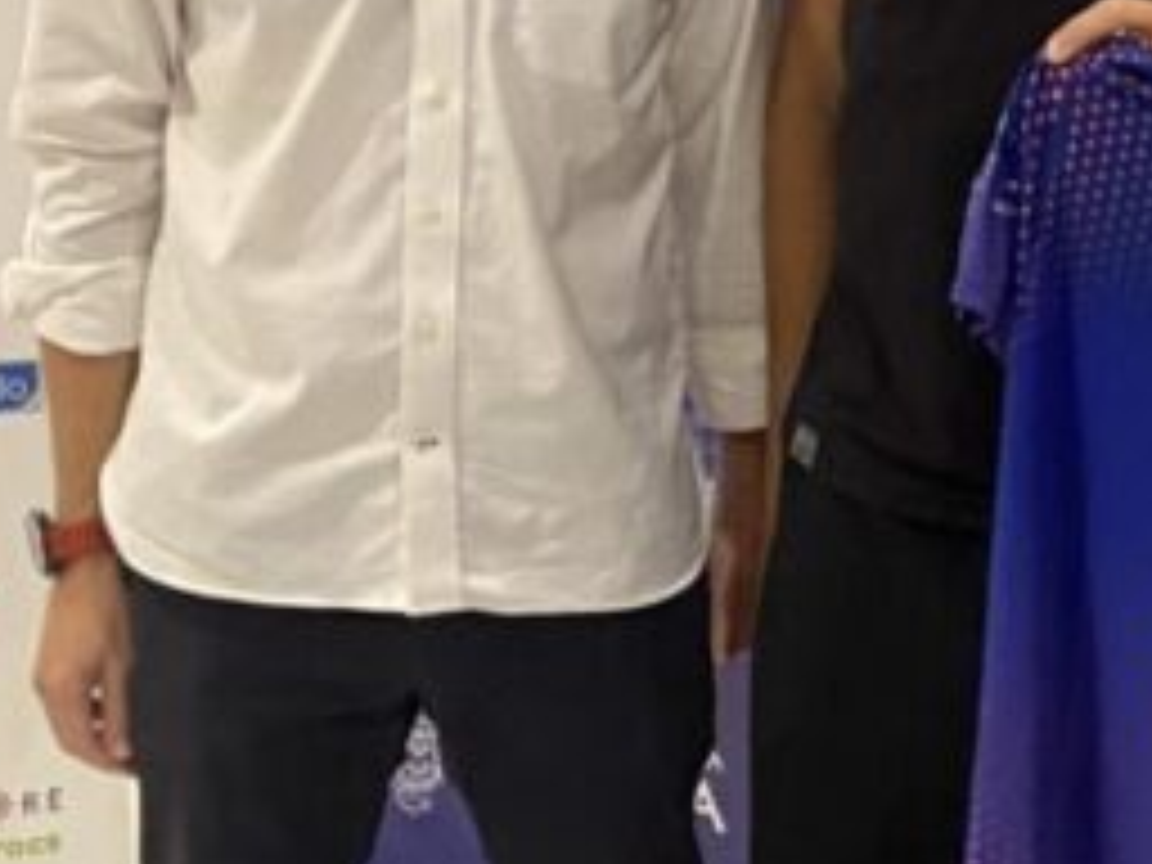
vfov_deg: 14.2
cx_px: 1053
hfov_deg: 18.6
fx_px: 3461
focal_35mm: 104
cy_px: 392
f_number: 1.8
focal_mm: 4.25
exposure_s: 1/33
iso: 400
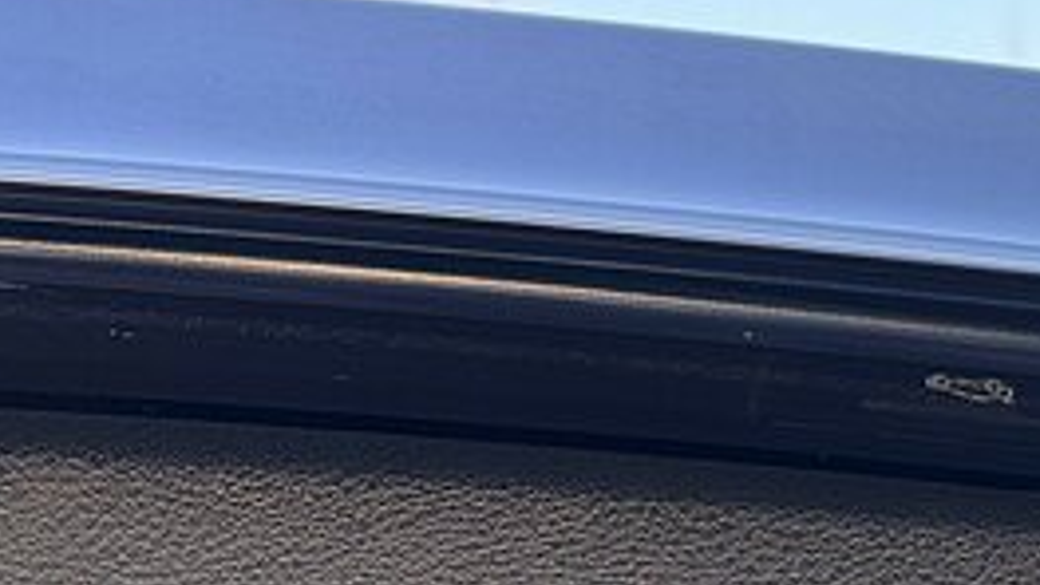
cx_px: 941
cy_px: 747
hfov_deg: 19.3
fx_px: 3006
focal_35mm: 109
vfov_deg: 10.9
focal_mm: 6.76
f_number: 1.78
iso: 100
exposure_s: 1/60
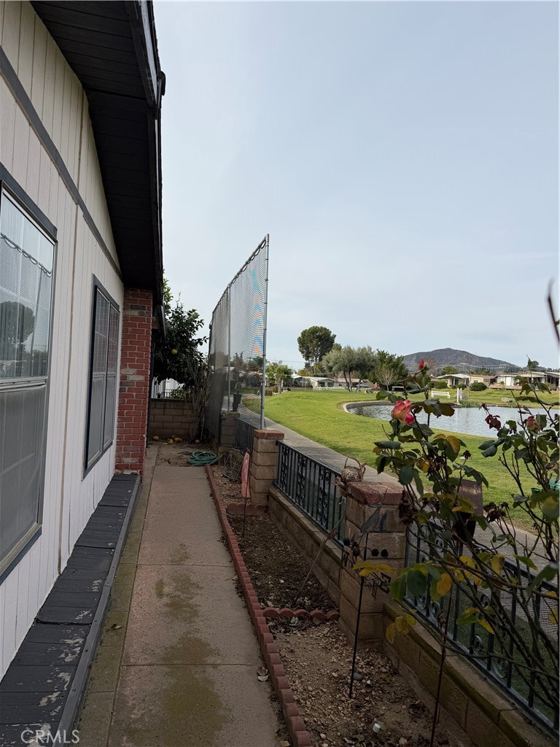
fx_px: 518
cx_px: 280
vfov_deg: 71.6
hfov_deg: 56.8
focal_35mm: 24
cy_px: 374
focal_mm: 6.76
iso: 80
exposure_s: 1/6173
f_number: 1.78
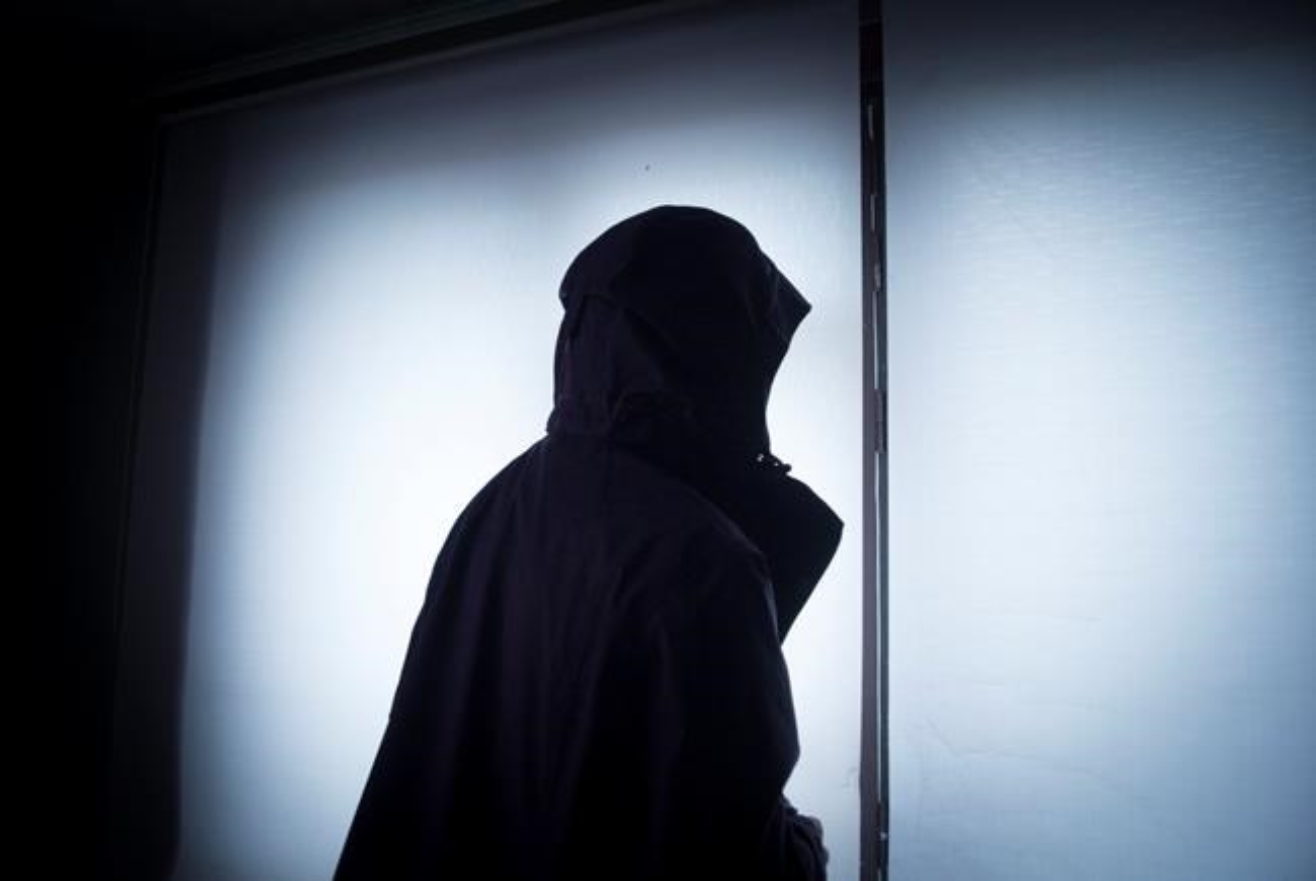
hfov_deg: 67.3
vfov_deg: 48.0
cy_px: 440
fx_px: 988
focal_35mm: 27
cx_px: 658
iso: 180
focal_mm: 10
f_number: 3.5
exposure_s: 1/60
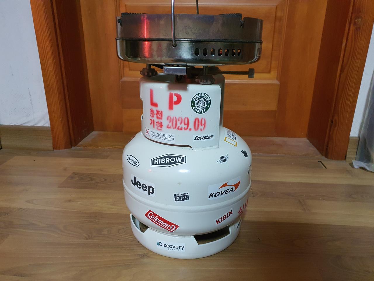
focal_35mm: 26
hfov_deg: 67.3
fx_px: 281
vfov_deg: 53.1
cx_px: 187
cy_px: 140
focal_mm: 4.3
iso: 400
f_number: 1.5
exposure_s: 1/40
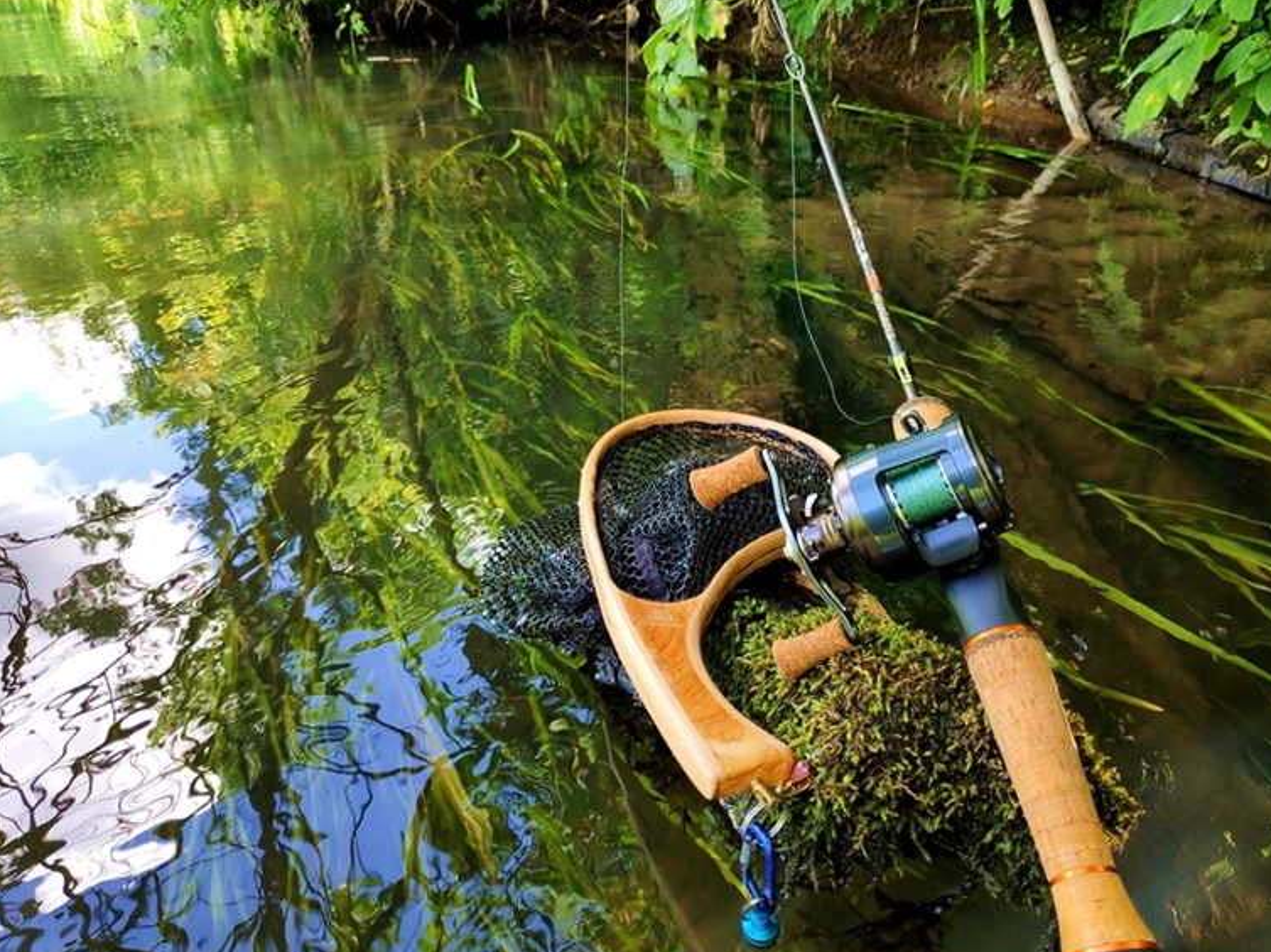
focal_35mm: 21
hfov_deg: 79.0
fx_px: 771
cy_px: 467
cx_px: 662
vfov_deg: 63.4
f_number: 1.9
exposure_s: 1/102
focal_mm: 3.94
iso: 100
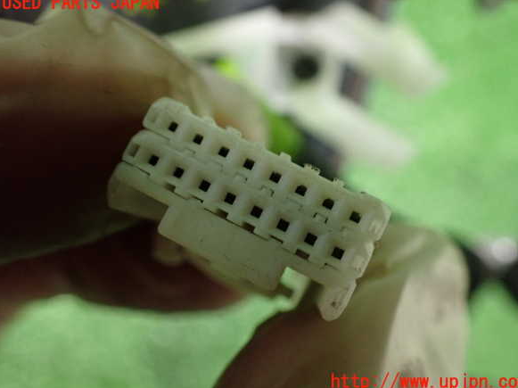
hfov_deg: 58.4
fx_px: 464
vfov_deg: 45.4
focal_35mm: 31
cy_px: 193
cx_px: 265
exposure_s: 1/30
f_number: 2.3
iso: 800
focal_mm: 5.4
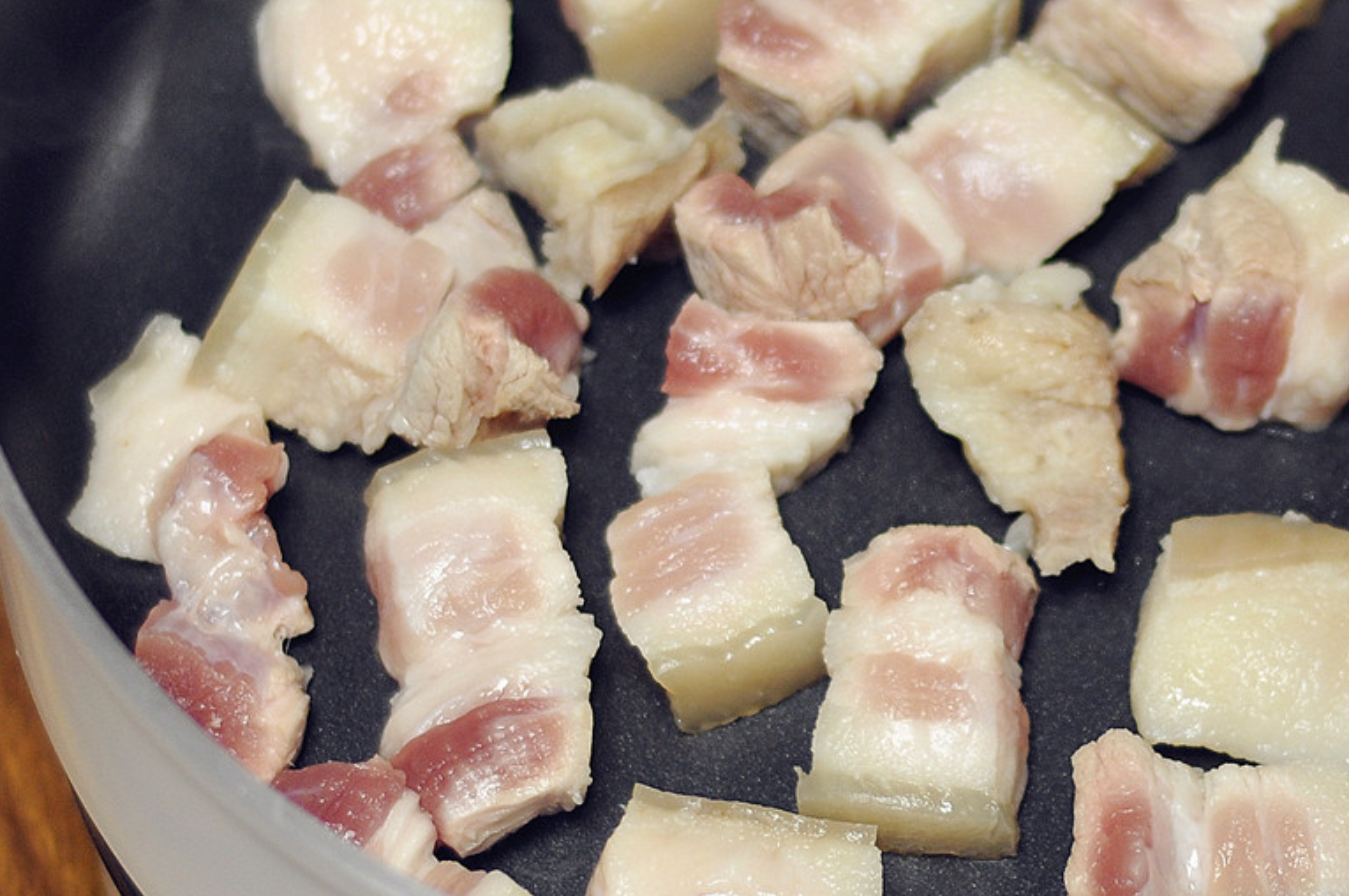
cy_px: 322
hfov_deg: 11.1
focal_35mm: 185
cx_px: 1000
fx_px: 6923
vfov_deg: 7.4
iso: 200
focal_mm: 50
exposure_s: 1/125
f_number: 1.8
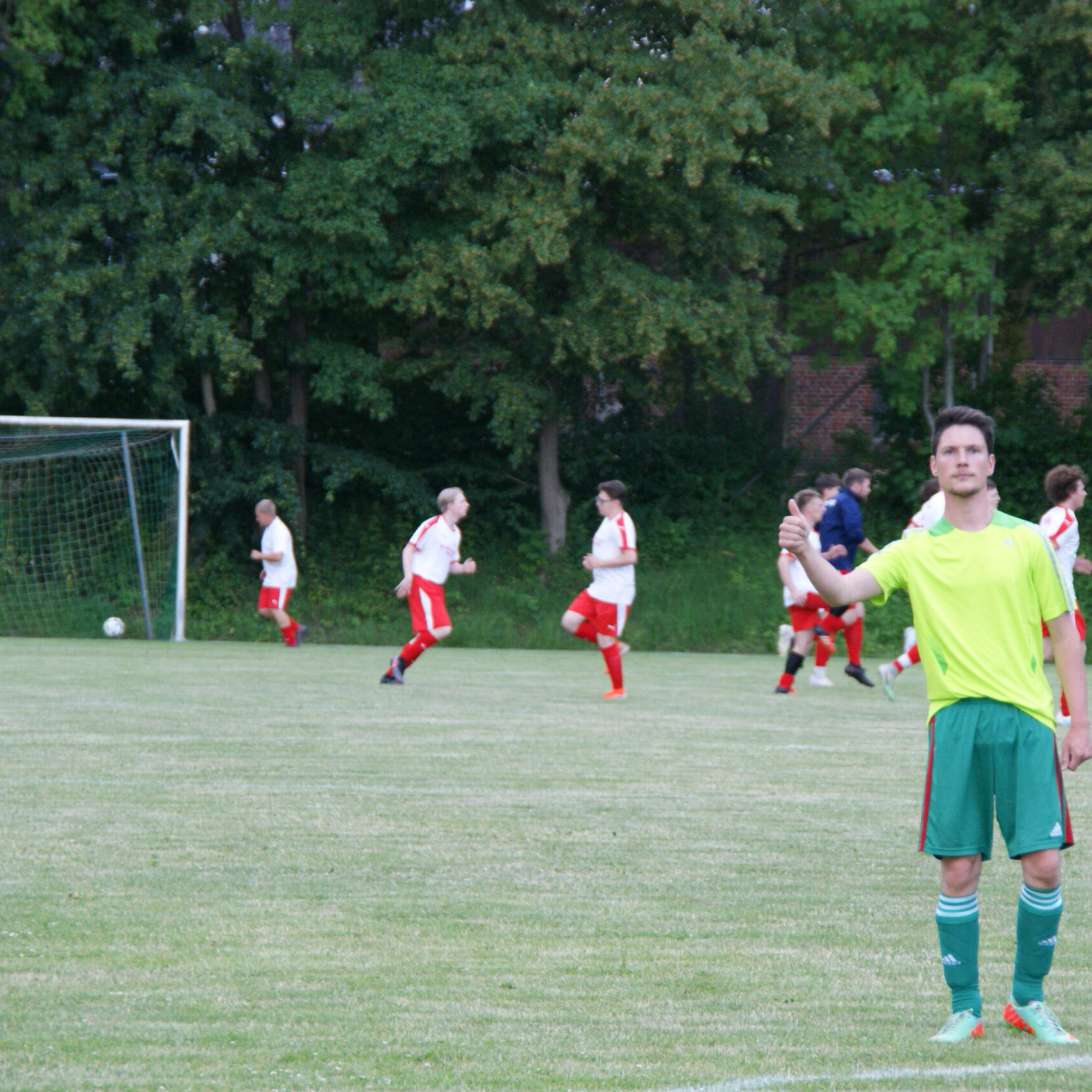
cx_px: 669
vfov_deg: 7.6
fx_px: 8209
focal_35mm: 230
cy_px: 546
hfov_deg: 7.6
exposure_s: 1/125
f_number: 5.6
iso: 400
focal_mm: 120
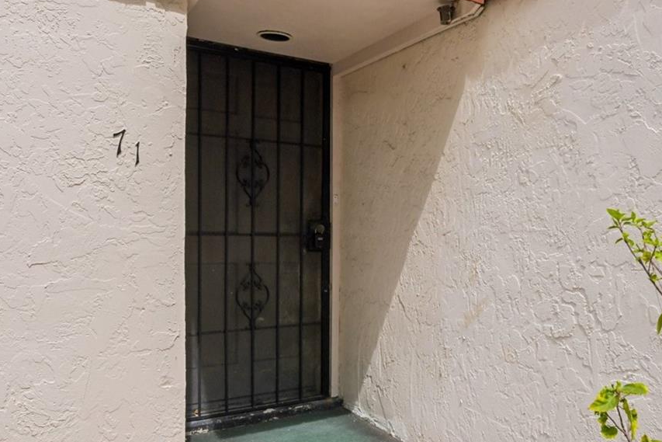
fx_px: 552
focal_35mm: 30
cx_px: 420
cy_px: 240
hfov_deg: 61.0
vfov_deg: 43.6
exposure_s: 1/1000
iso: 400
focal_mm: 16
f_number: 8
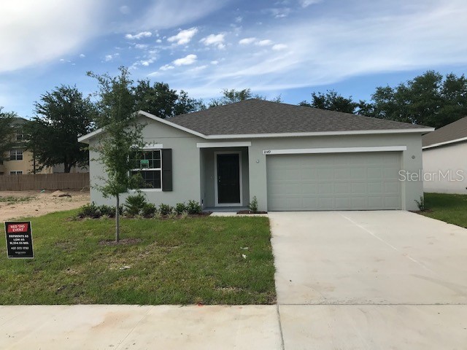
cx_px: 234
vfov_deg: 49.7
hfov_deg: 63.4
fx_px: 378
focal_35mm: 28
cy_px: 175
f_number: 1.8
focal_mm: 3.99
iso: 20
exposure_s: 1/1742
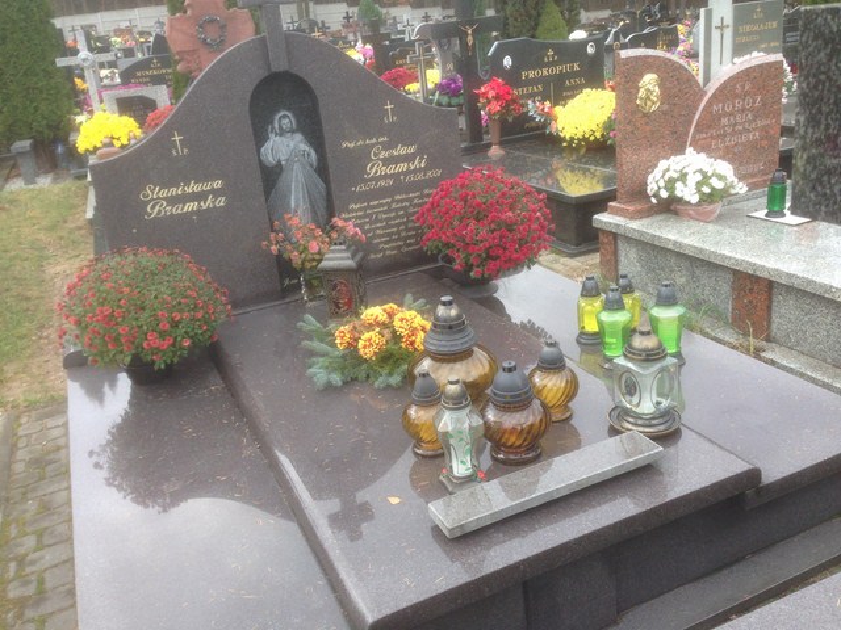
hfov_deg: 55.4
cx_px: 420
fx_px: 802
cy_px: 315
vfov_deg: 42.9
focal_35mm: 33
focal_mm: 4.12
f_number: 2.4
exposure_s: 1/120
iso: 64
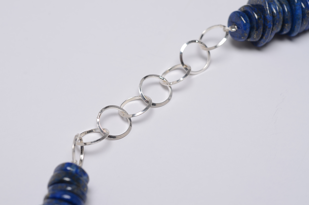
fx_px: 771
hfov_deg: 22.7
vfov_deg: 15.1
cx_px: 154
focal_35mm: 90
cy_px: 102
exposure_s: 1/80
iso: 100
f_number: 9
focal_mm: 60
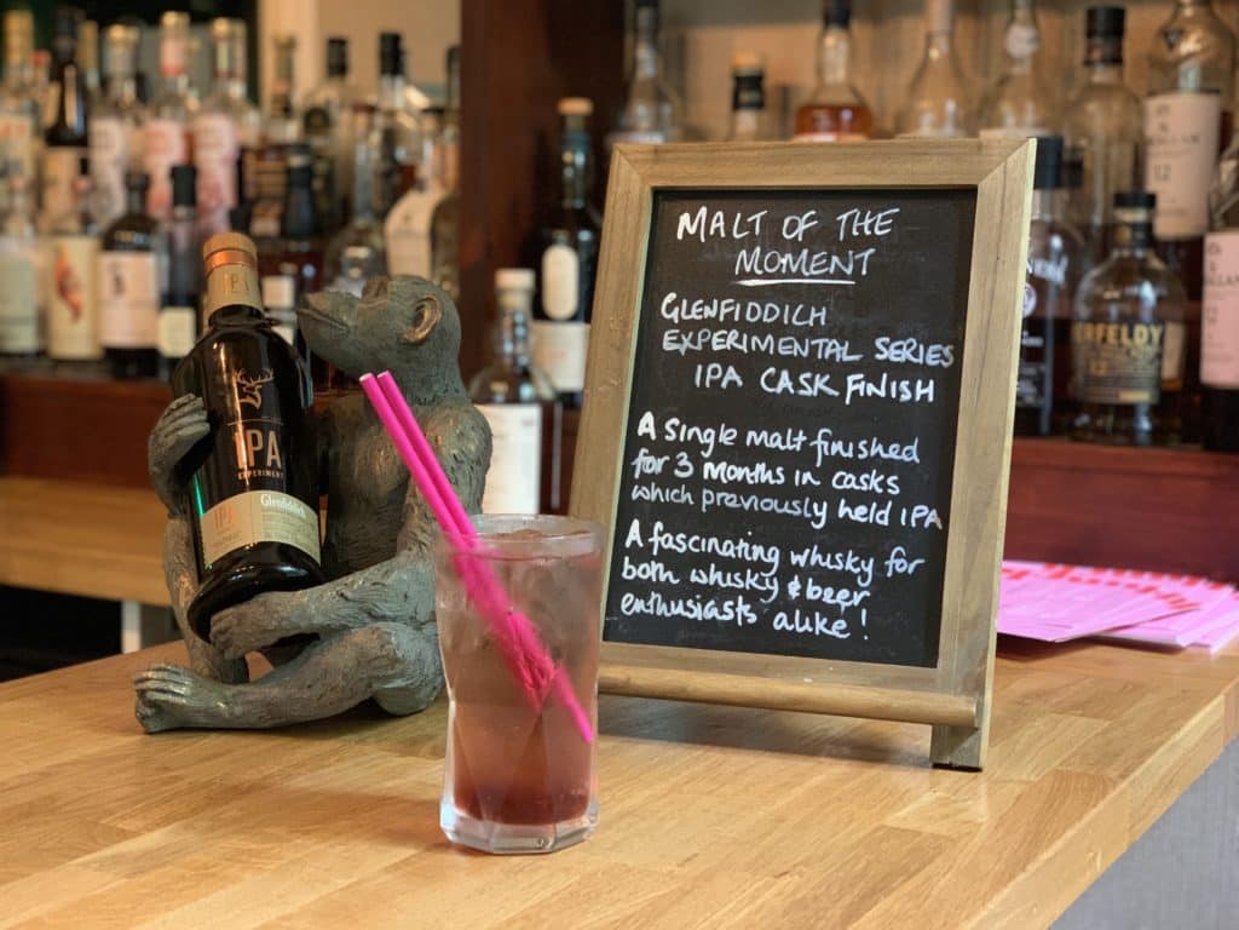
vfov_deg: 28.0
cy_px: 465
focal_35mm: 52
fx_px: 1861
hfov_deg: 36.8
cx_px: 620
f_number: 2.4
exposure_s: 1/33
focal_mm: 6
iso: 500
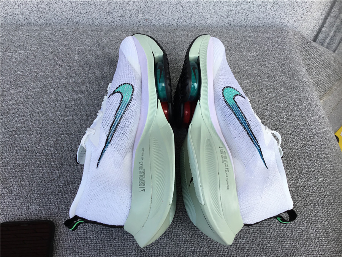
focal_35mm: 31
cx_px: 171
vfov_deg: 45.4
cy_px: 128
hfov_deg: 58.4
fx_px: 306
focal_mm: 3.3
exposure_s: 1/214
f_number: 2.4
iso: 25
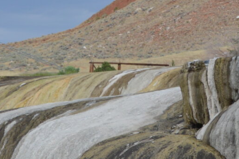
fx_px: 2729
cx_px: 182
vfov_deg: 3.3
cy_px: 9
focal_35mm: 411
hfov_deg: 5.0
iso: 100
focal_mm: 55
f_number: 6.3
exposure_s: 1/200
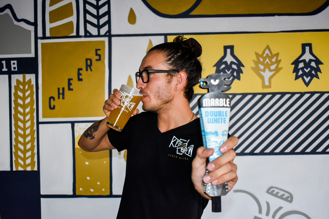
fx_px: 398
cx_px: 164
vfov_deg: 30.8
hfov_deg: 45.0
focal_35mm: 44
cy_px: 110
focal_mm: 29
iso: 800
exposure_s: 1/160
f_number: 4.2
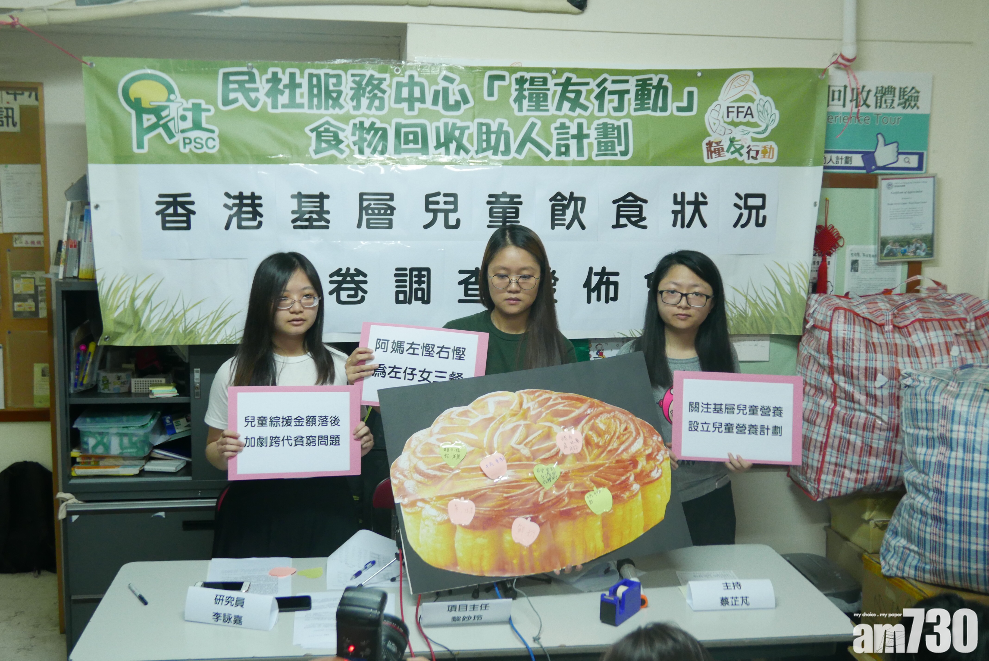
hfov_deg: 50.7
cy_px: 330
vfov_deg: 35.1
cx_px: 494
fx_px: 1045
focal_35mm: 38
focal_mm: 17.2
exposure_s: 1/80
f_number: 2.4
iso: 800
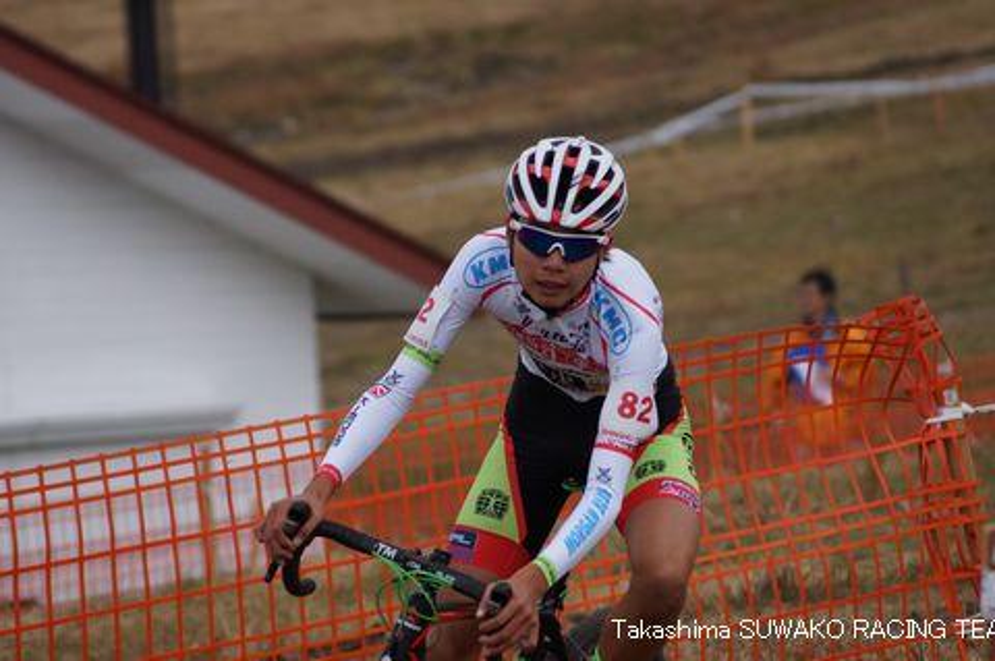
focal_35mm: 300
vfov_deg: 4.6
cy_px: 330
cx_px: 498
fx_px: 8283
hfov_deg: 6.9
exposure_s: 1/2500
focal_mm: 200
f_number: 5.6
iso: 640
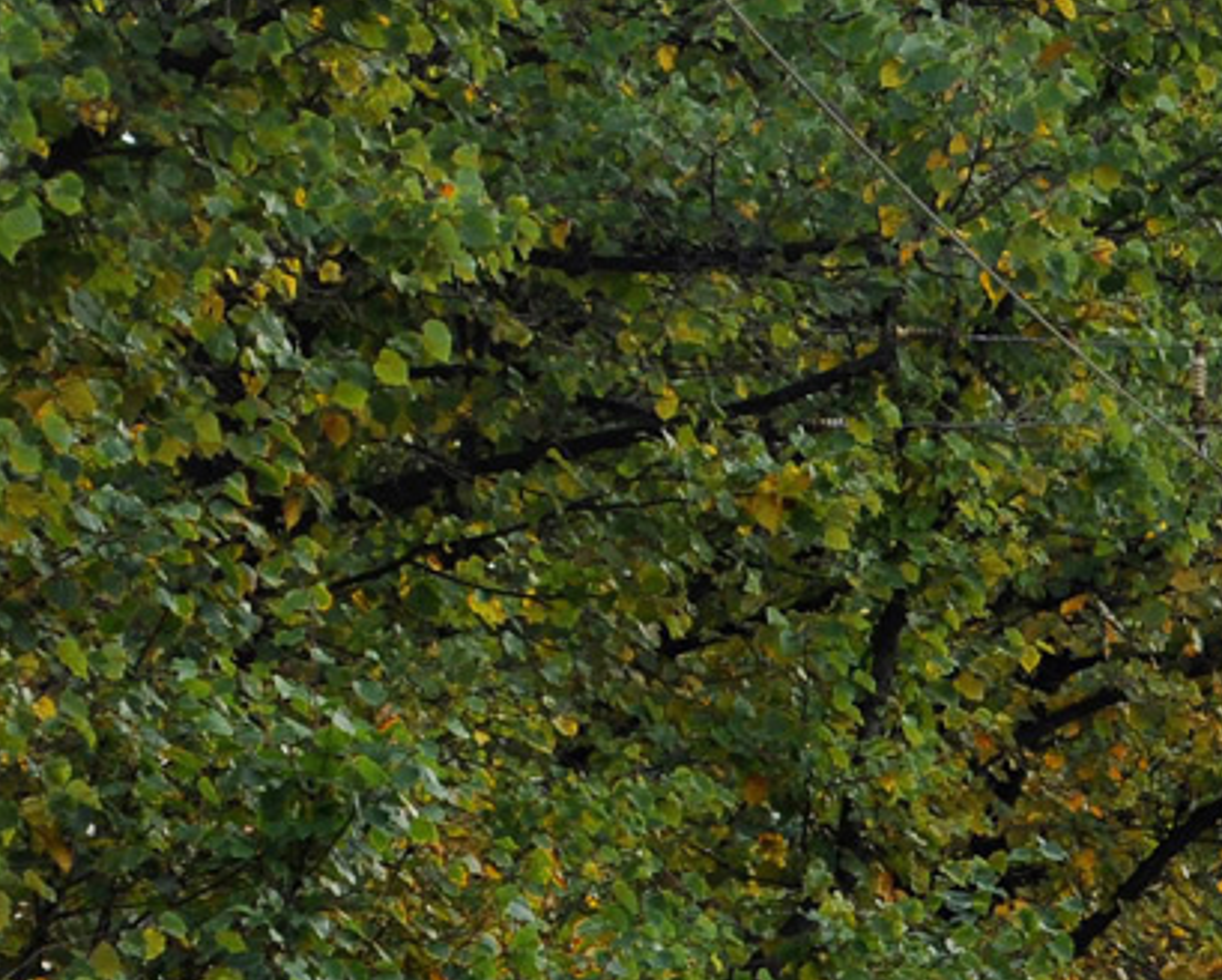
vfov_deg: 3.1
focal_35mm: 505
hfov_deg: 3.8
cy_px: 1255
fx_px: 18267
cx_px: 1799
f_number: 5.6
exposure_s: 1/250
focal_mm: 105
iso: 320
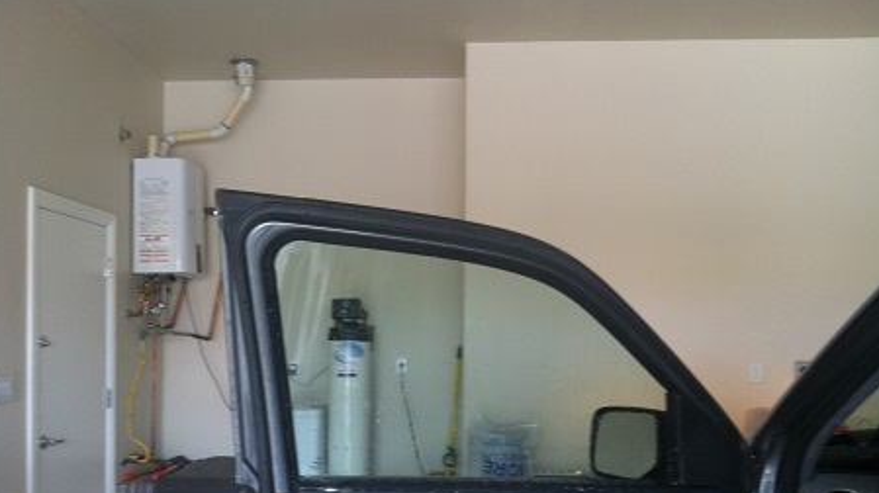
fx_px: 909
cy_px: 324
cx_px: 439
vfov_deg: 30.2
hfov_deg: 51.6
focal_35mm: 39
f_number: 2.8
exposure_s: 1/30
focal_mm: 3.85
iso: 80
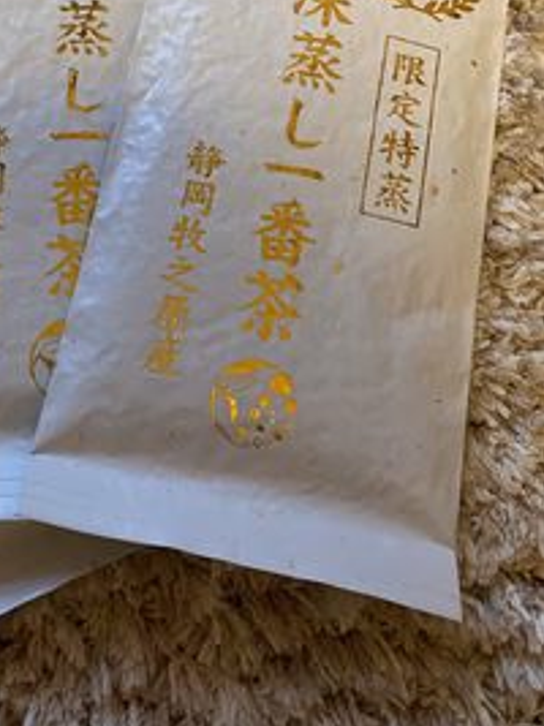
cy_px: 188
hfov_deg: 36.0
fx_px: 818
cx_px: 139
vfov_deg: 46.3
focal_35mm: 39
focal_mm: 4.25
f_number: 1.8
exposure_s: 1/50
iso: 250
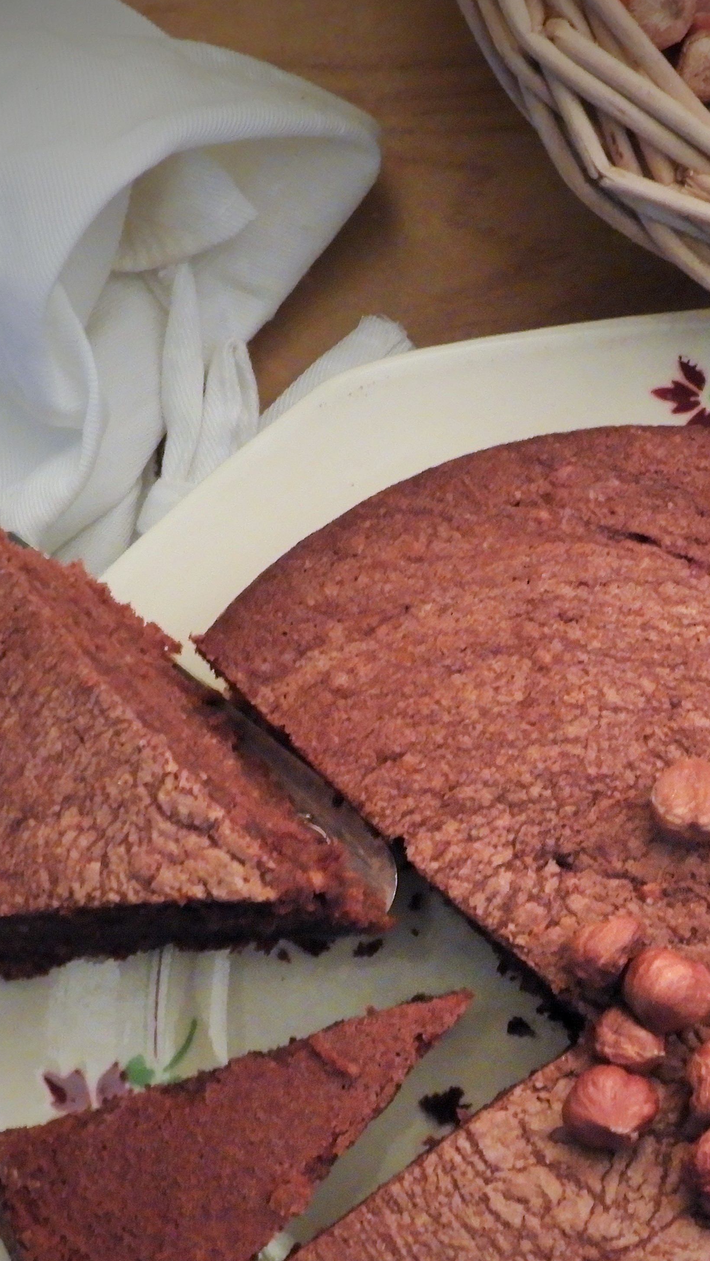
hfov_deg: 13.8
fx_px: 2912
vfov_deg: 24.4
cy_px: 823
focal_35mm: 87
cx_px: 630
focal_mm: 8.1
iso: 800
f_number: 4
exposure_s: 1/5
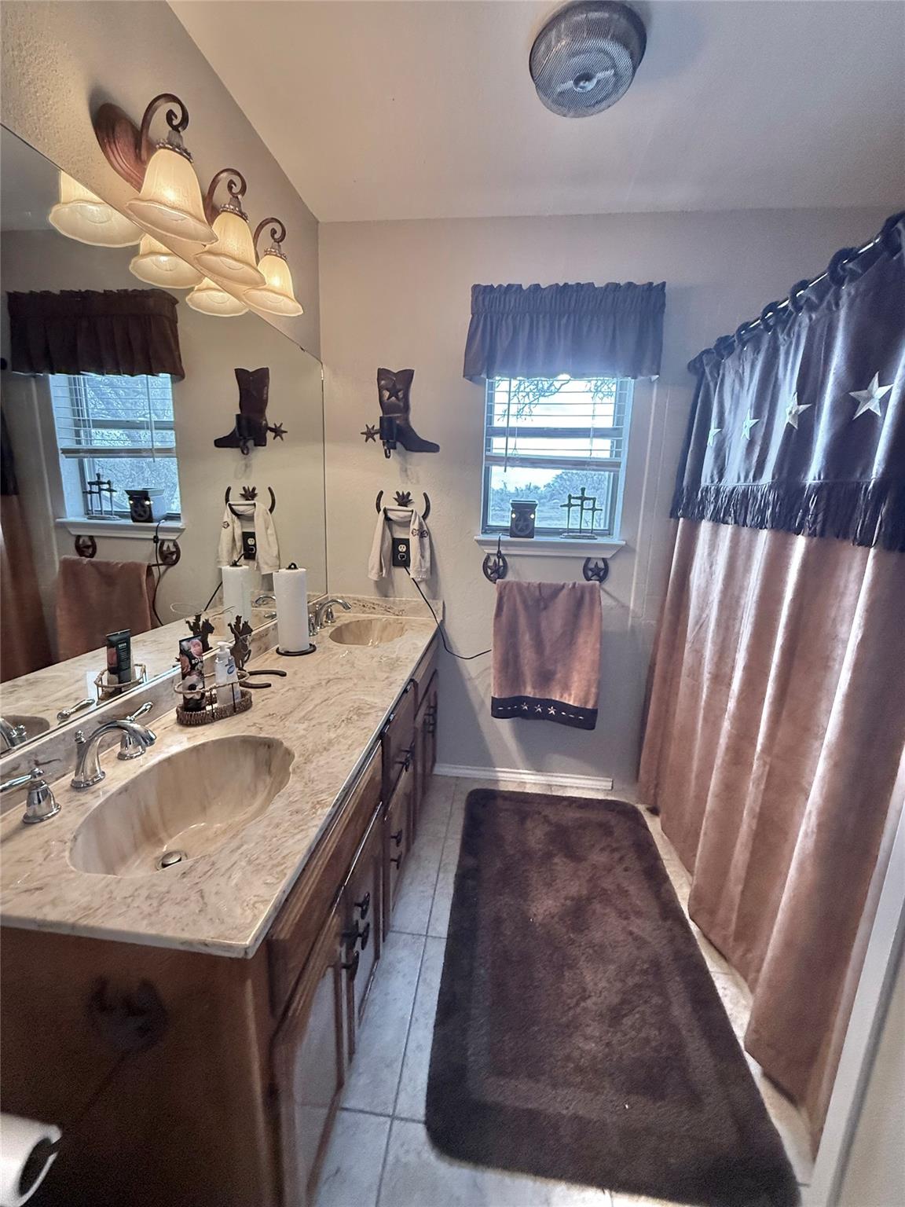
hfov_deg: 85.7
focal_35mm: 14
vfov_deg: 102.1
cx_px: 452
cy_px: 604
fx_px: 488
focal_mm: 2.22
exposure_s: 1/120
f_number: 2.2
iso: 500
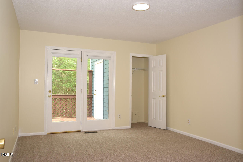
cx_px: 122
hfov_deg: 61.9
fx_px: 203
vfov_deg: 43.7
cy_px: 81
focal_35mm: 30
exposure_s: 1/100
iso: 400
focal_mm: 20
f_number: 5
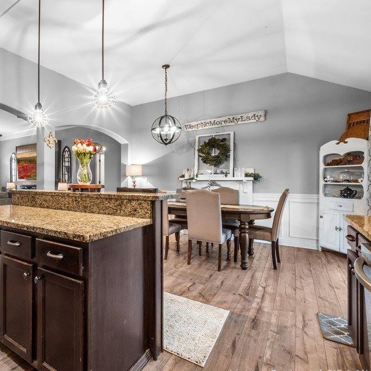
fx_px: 243
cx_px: 101
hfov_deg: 70.7
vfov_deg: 74.8
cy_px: 189
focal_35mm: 20
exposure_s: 1/1.67
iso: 400
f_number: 11
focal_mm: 10
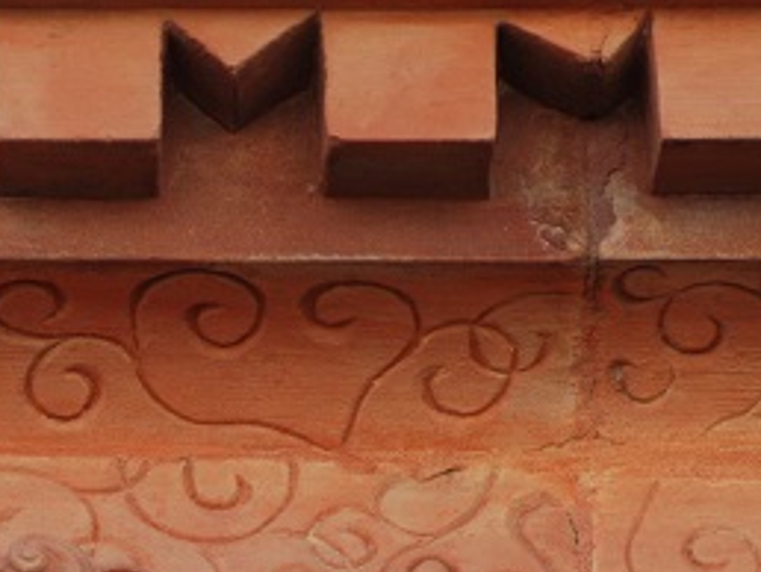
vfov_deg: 2.7
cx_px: 103
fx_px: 12311
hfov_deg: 3.5
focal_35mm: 559
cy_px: 786
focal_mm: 125
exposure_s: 1/80
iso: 100
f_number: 6
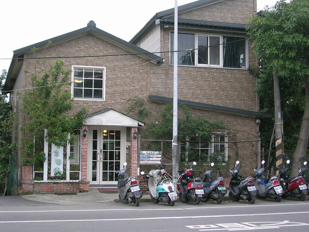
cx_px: 154
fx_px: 509
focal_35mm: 57
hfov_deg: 33.8
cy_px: 116
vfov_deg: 25.7
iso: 50
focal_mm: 8.6
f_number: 3.4
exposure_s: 1/130
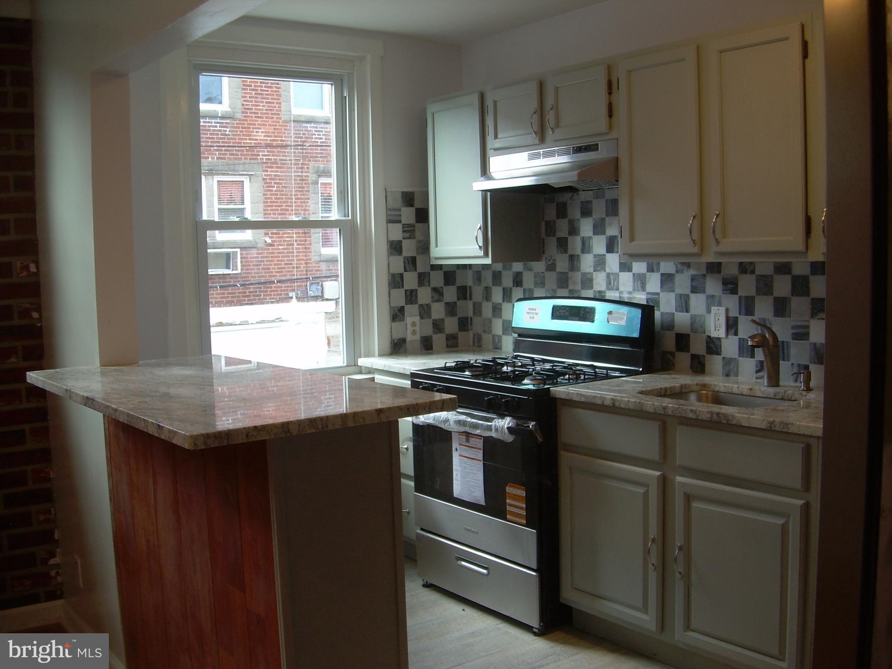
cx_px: 446
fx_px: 979
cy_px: 334
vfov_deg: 37.7
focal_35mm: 38
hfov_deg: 49.0
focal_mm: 6.3
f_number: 2.8
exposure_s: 1/50.4
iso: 50
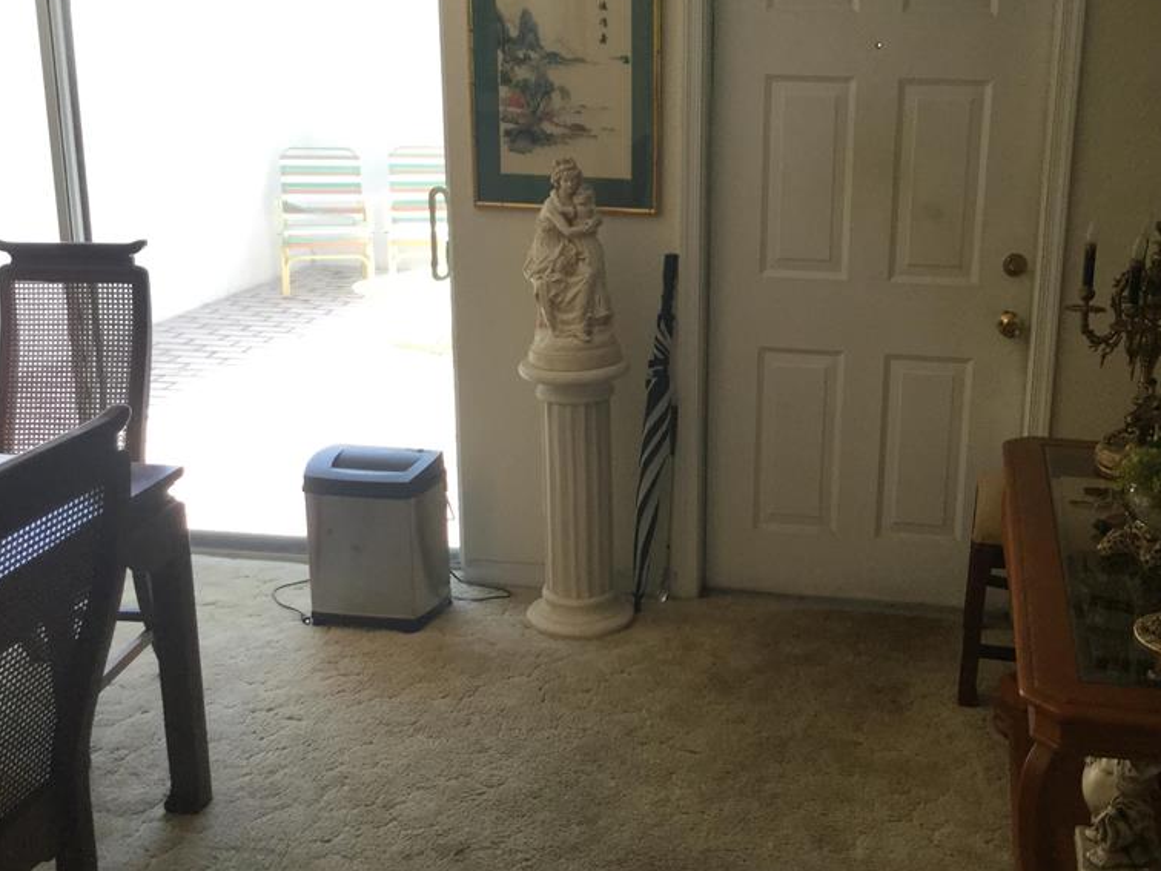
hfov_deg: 44.4
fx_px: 1409
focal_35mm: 42
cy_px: 369
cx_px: 731
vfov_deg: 34.3
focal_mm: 3.3
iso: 25
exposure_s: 1/40
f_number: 2.4
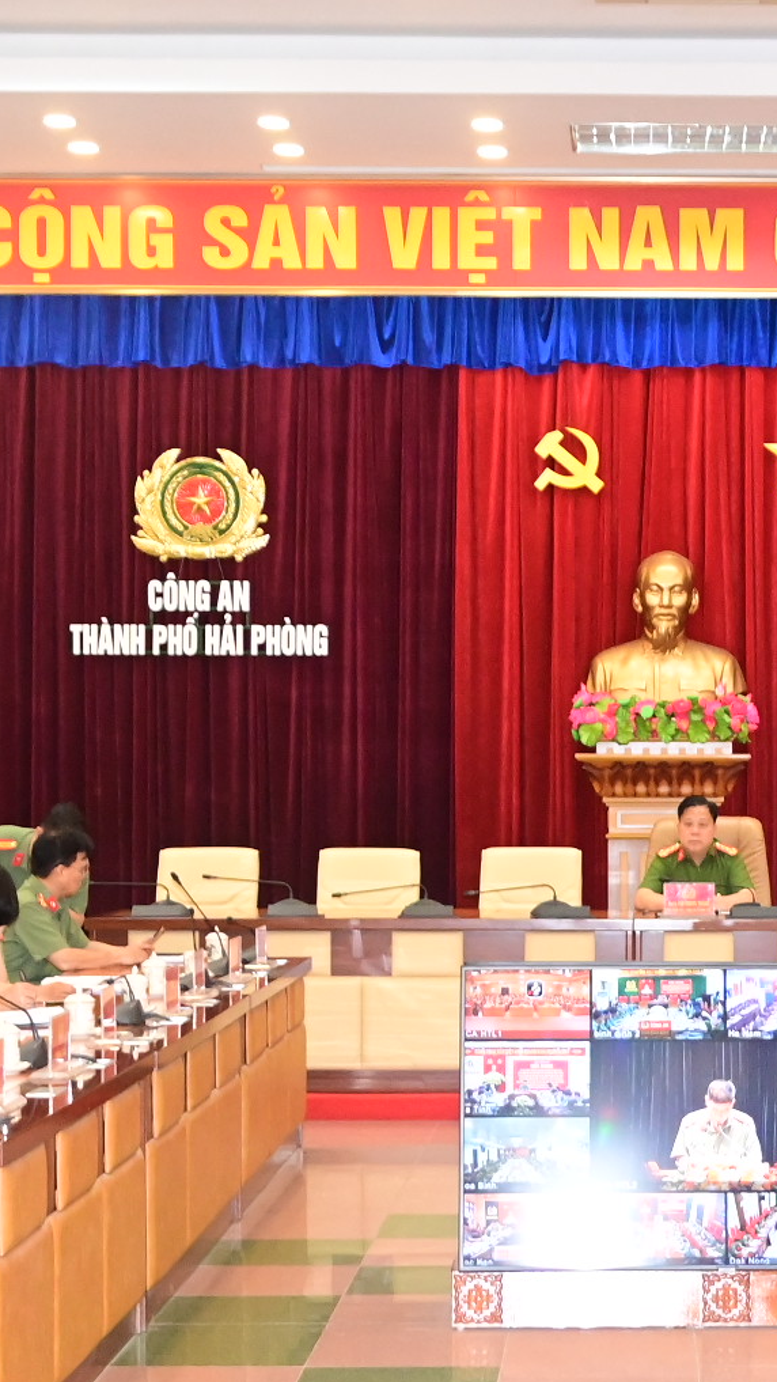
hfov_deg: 15.9
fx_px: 2747
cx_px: 694
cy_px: 749
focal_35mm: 75
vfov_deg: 28.2
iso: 4000
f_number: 4
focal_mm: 25
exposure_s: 1/200
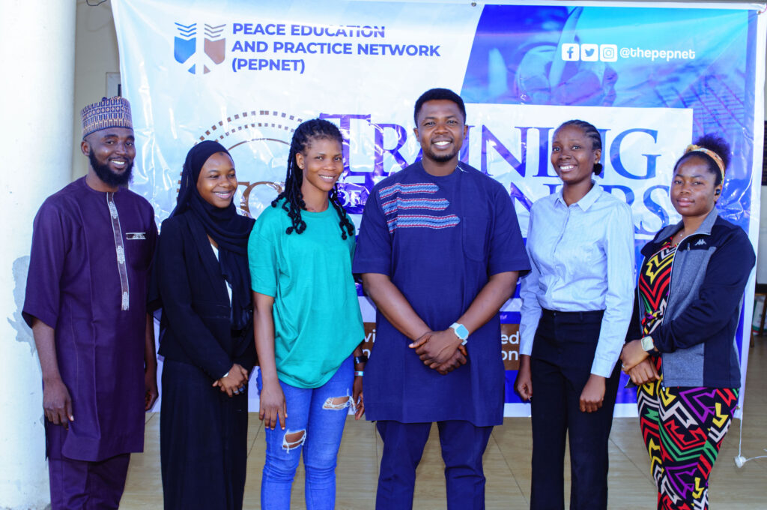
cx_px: 384
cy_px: 255
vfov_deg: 25.7
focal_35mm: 52
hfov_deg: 37.9
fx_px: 1117
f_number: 5.6
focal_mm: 35
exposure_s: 1/80
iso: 640
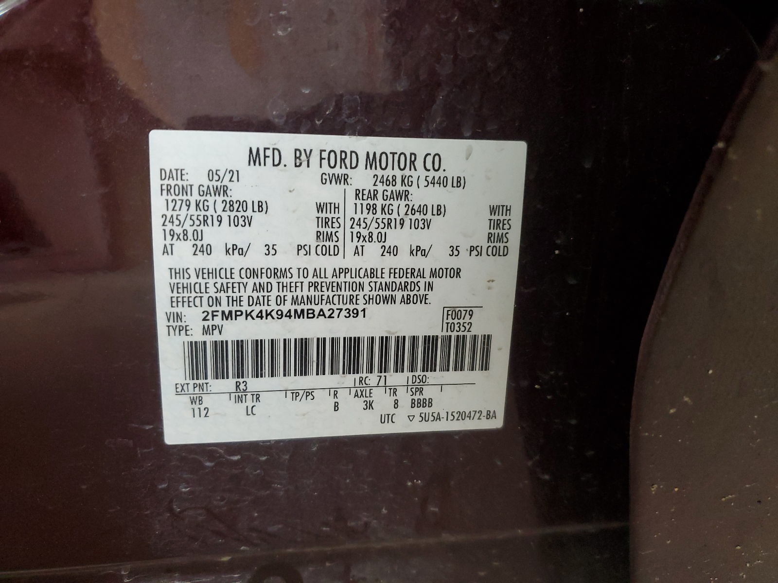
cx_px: 389
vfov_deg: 53.1
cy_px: 292
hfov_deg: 67.3
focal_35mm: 26
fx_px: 584
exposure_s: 1/60.2
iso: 211
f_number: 1.5
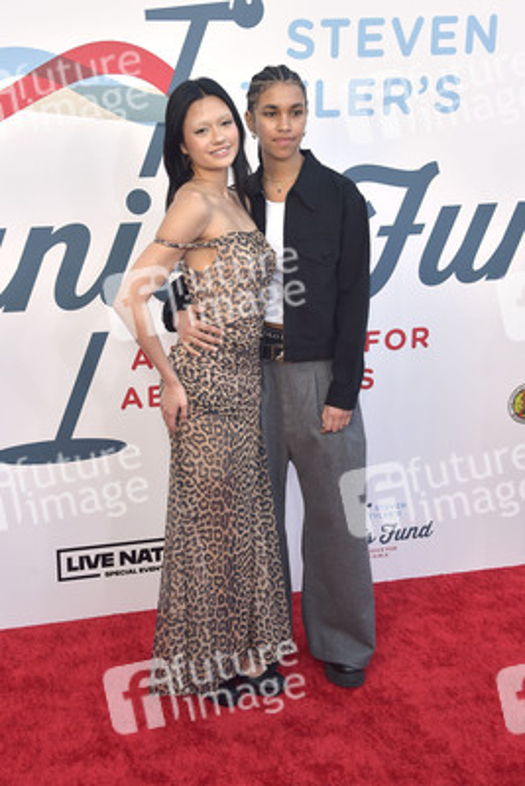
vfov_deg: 44.5
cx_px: 262
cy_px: 393
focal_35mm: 44
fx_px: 962
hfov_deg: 30.5
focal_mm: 44
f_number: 6.3
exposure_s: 1/250
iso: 500
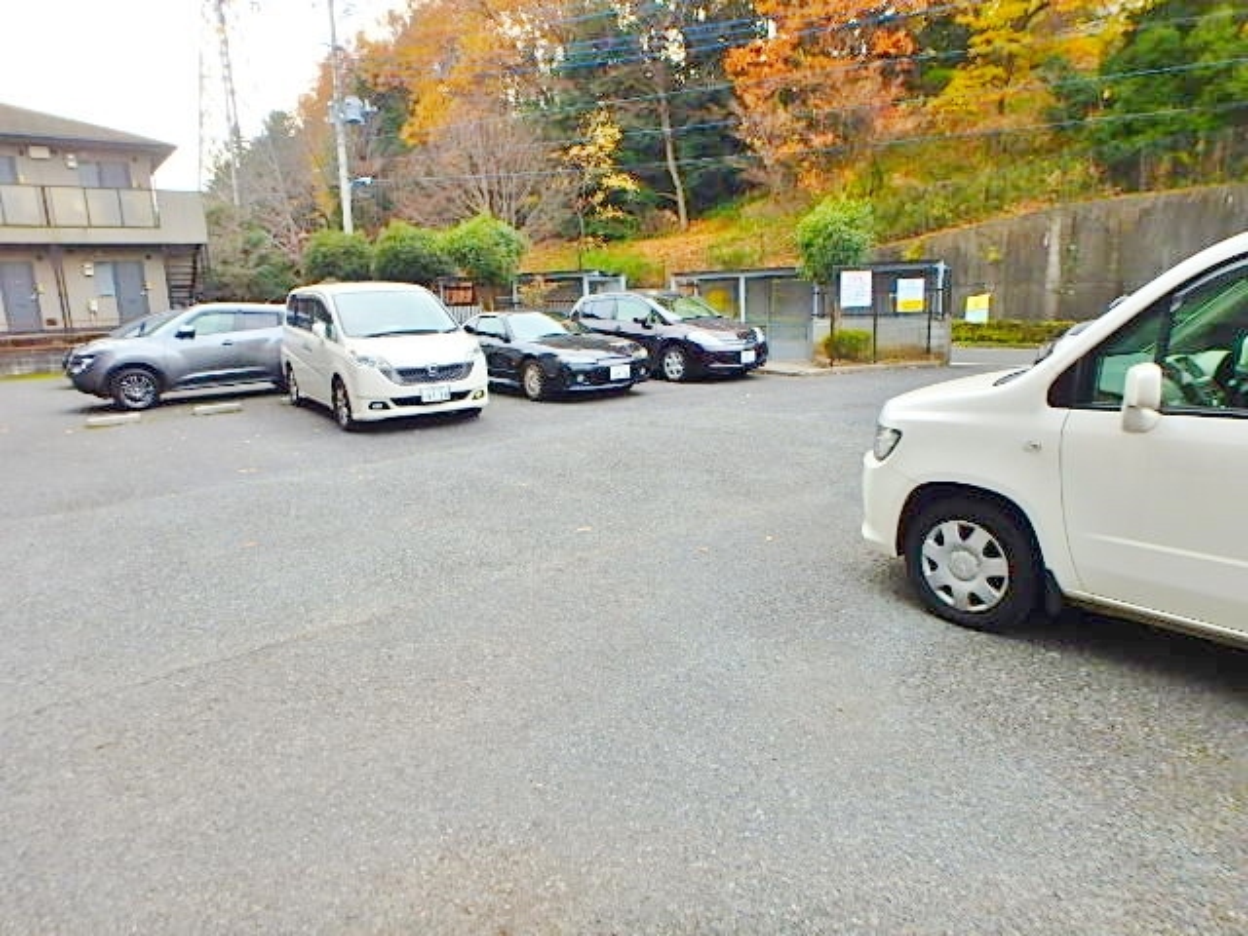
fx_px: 757
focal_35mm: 21
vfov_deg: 63.4
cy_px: 468
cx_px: 624
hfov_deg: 79.0
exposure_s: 1/160
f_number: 3.5
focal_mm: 3.7
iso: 125
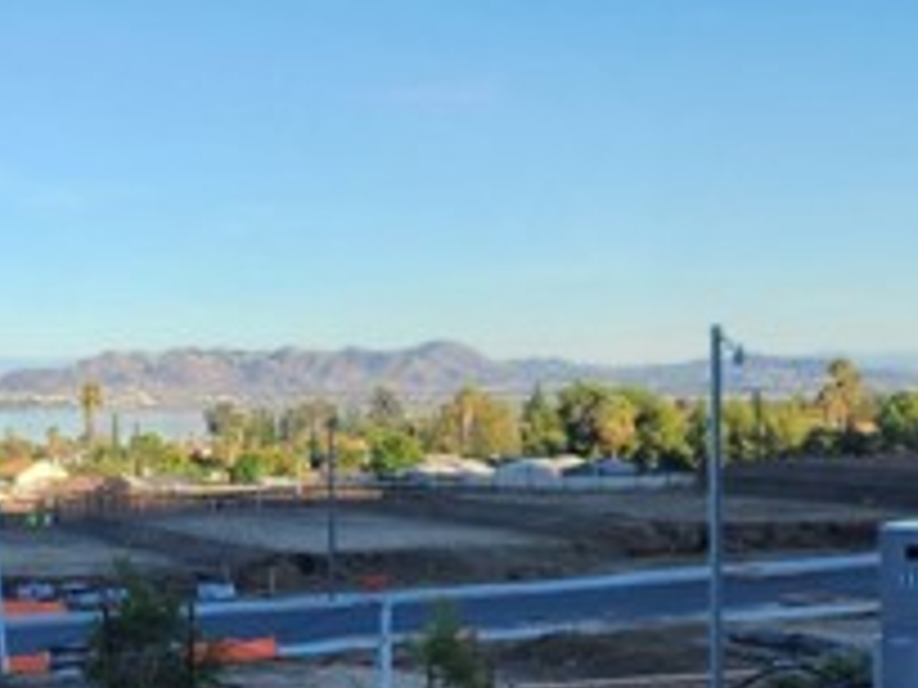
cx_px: -302
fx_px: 1909
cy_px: 432
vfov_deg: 20.4
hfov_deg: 23.6
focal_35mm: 72
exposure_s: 1/647
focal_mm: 6.4
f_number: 1.8
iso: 12
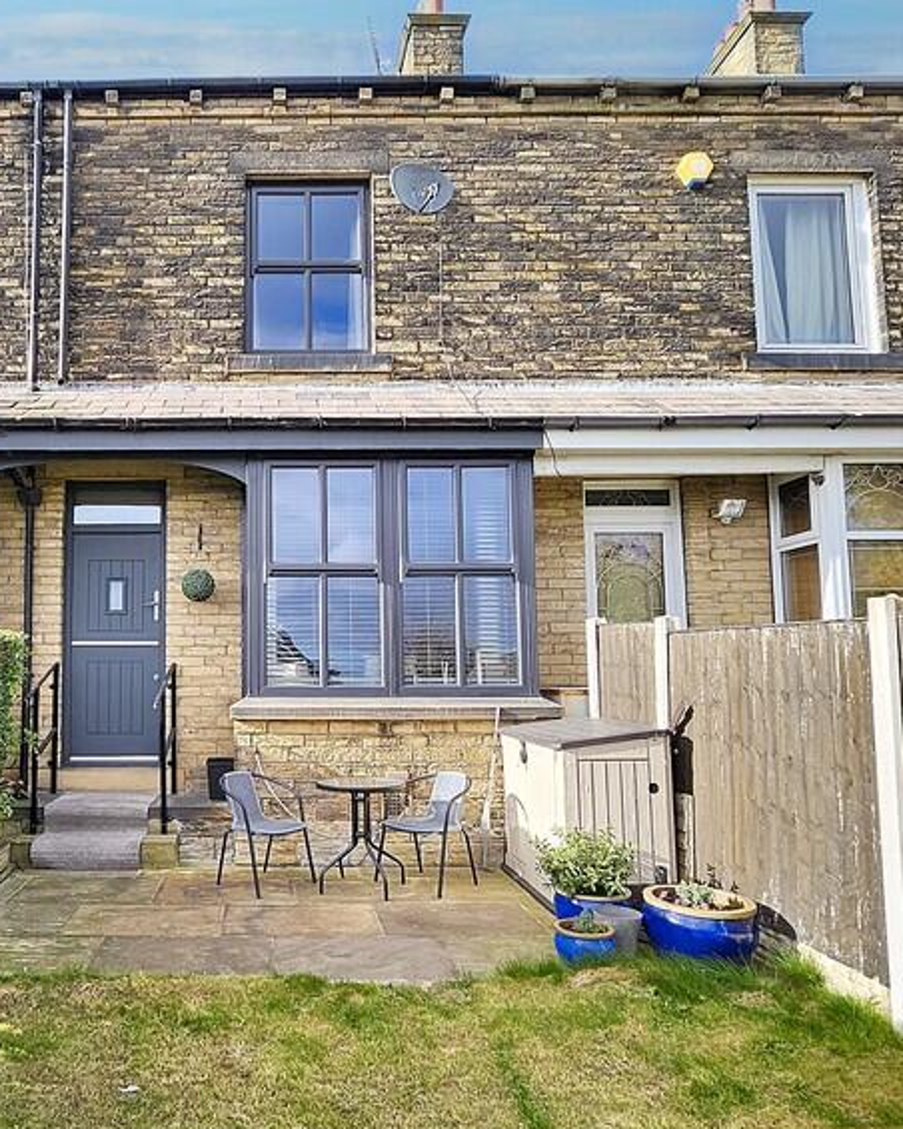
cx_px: 264
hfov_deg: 58.7
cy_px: 607
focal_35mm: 23
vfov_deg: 72.5
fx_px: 768
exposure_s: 1/340
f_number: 2.2
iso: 32
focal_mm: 1.7
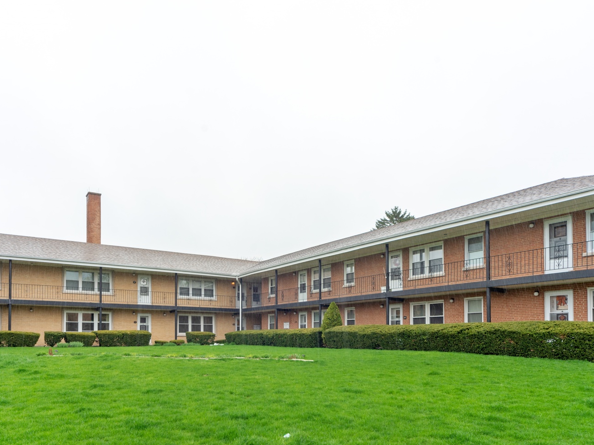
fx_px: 429
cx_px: 267
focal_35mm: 25
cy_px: 240
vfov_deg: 54.8
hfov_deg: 69.2
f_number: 8
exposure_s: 1/100
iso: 320
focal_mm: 21
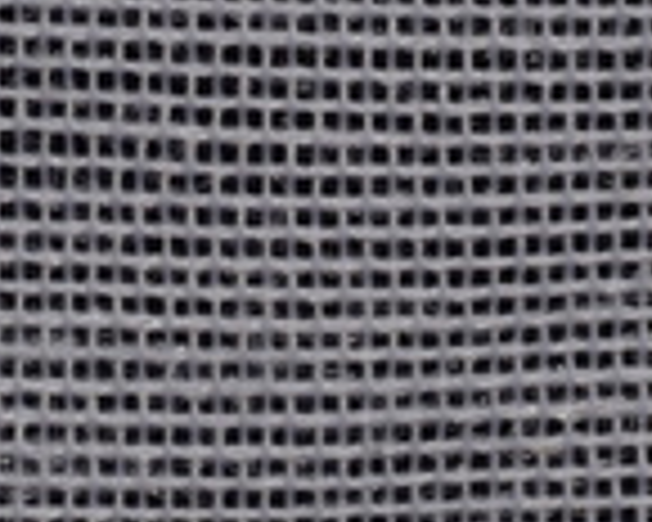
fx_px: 12553
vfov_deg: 2.4
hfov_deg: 2.9
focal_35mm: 651
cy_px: 886
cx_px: 1637
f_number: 32
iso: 100
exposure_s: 1/60
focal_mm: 85
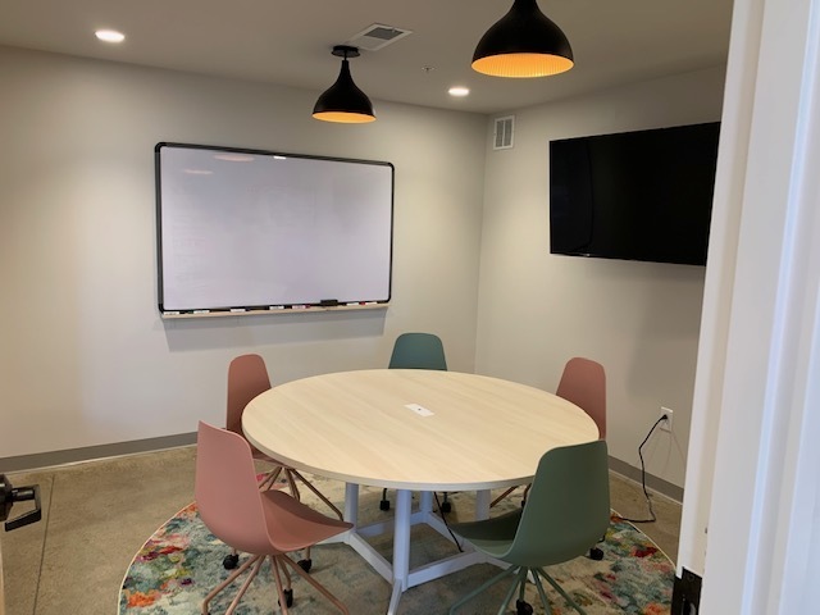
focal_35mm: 26
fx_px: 616
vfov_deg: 53.1
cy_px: 308
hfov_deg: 67.3
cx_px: 410
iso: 64
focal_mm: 4.25
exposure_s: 1/60
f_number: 1.8
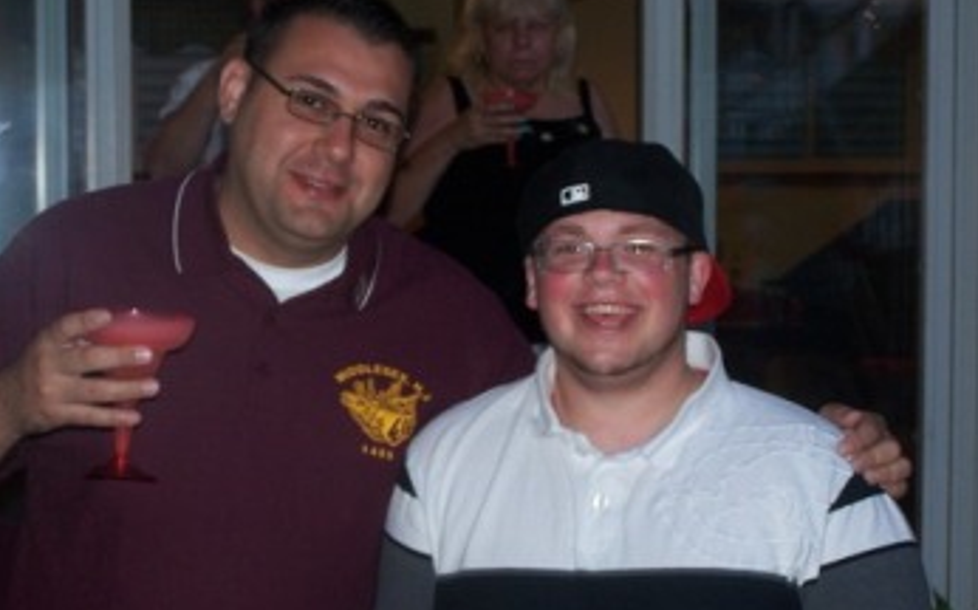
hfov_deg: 23.6
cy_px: 309
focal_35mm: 88
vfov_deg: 14.8
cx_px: 489
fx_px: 2345
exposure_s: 1/80
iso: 140
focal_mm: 13.7
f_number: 3.2
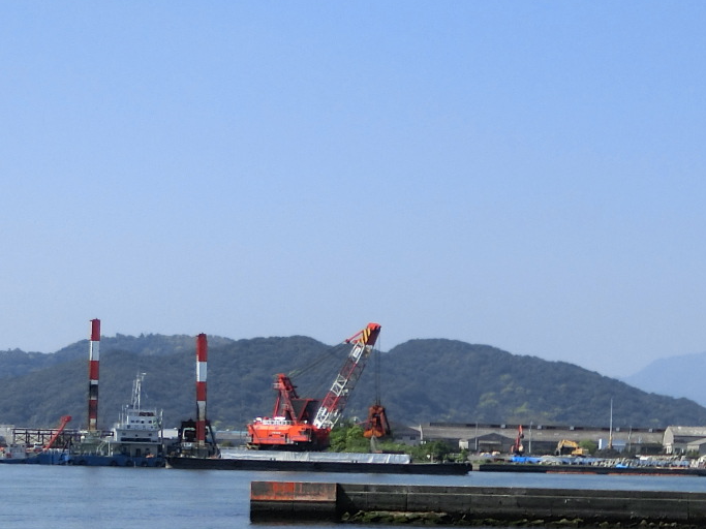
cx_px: 860
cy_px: 590
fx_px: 2386
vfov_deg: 12.4
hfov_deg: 16.1
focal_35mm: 117
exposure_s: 1/1000
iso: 80
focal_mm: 6.9
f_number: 4.1
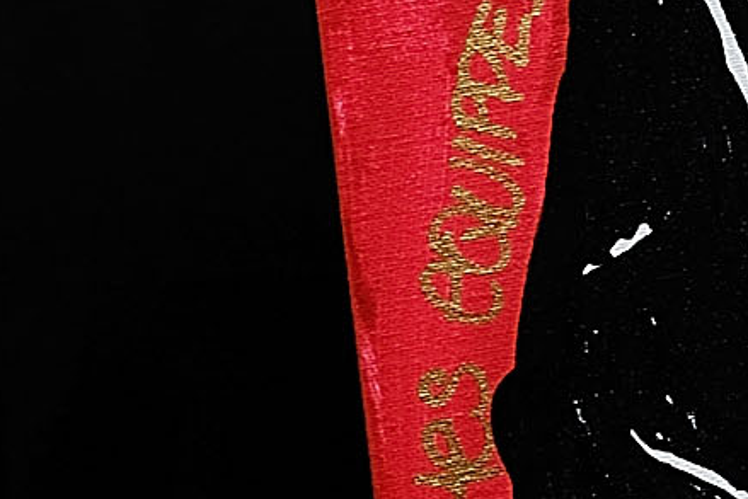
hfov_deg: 8.0
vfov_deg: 5.6
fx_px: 4967
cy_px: -496
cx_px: 1699
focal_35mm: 239
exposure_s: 1/750
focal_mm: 23
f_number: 4
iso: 400
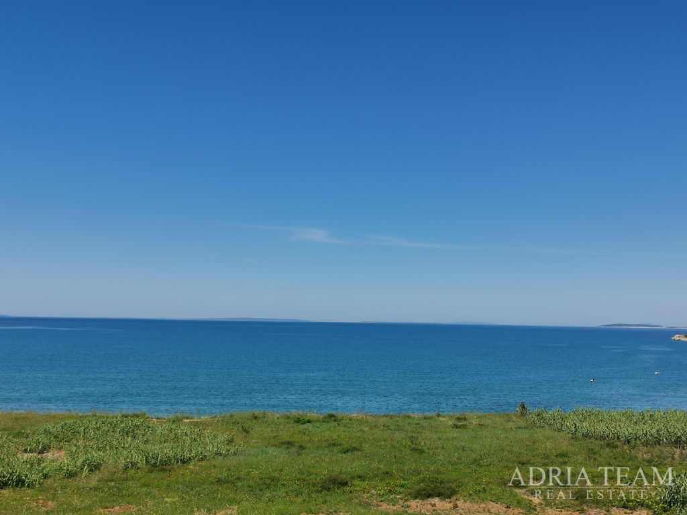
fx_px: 794
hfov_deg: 46.8
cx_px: 344
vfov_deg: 36.0
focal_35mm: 40
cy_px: 258
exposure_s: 1/4032
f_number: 1.8
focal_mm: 5.58
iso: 50
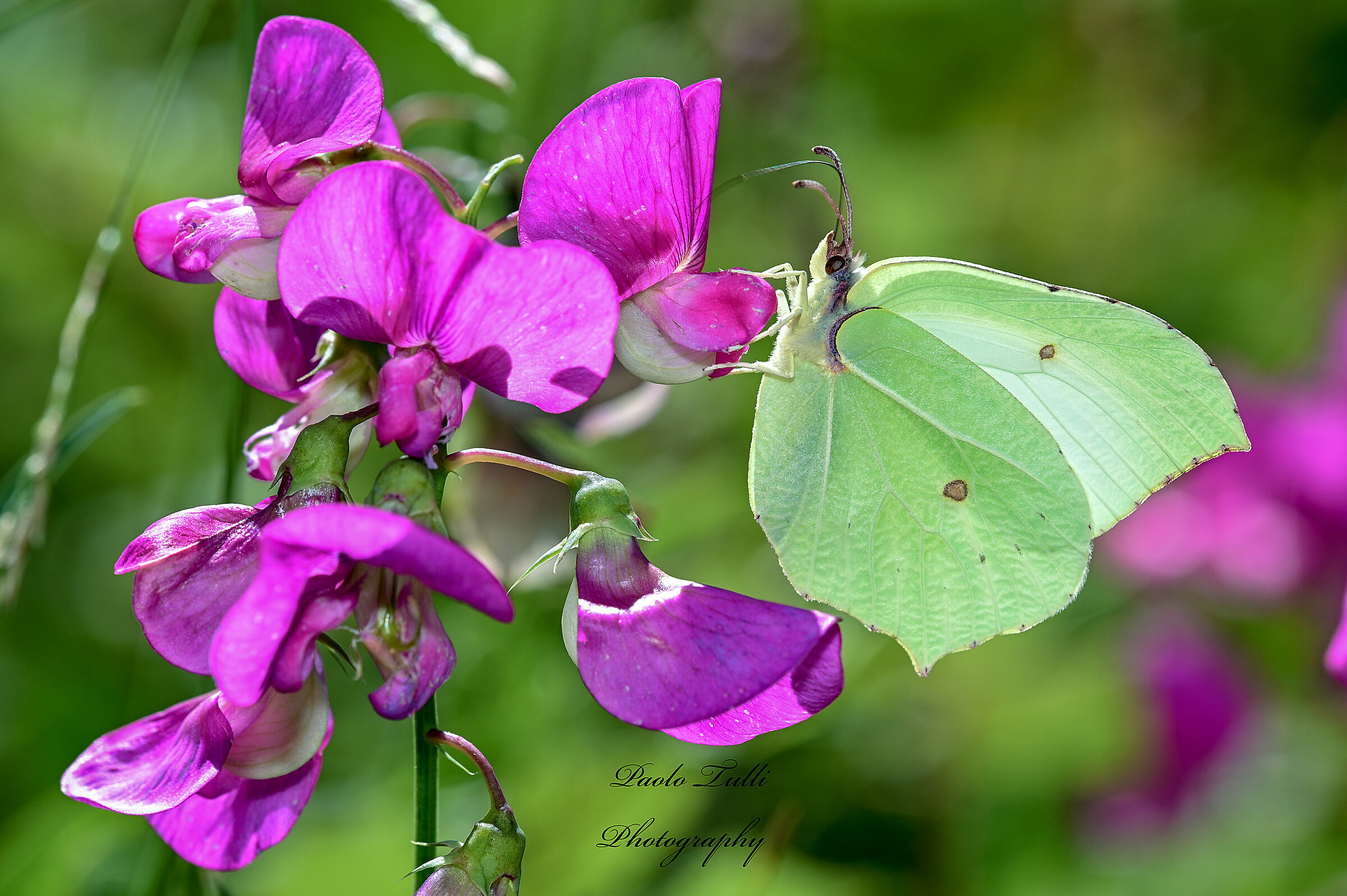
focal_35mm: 180
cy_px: 448
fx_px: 6731
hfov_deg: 11.4
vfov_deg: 7.6
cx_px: 674
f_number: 13
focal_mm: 180
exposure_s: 1/200
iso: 200
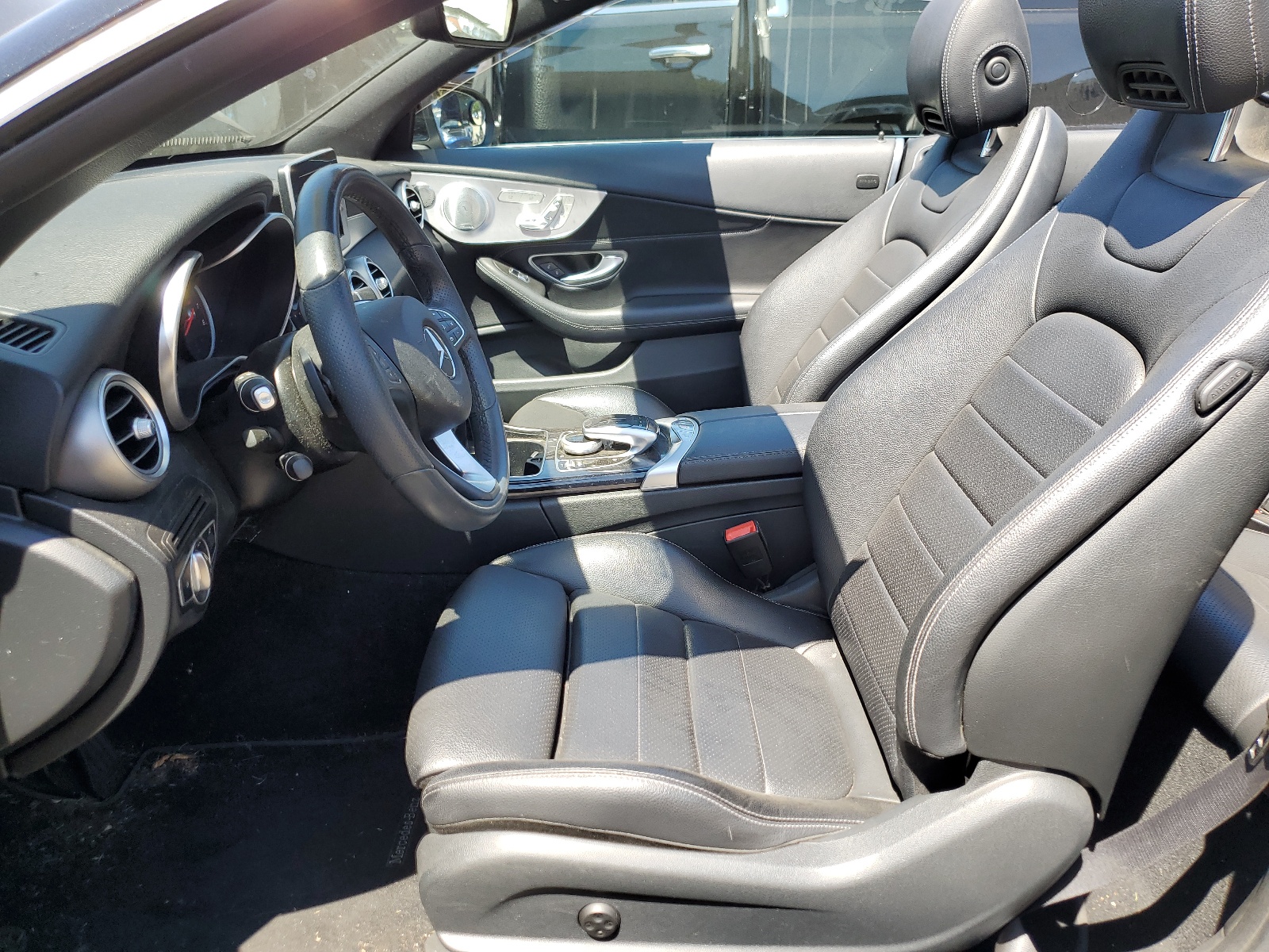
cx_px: 634
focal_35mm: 26
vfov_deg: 53.1
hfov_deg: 67.3
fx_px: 953
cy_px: 476
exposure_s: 1/435
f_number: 1.5
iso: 50
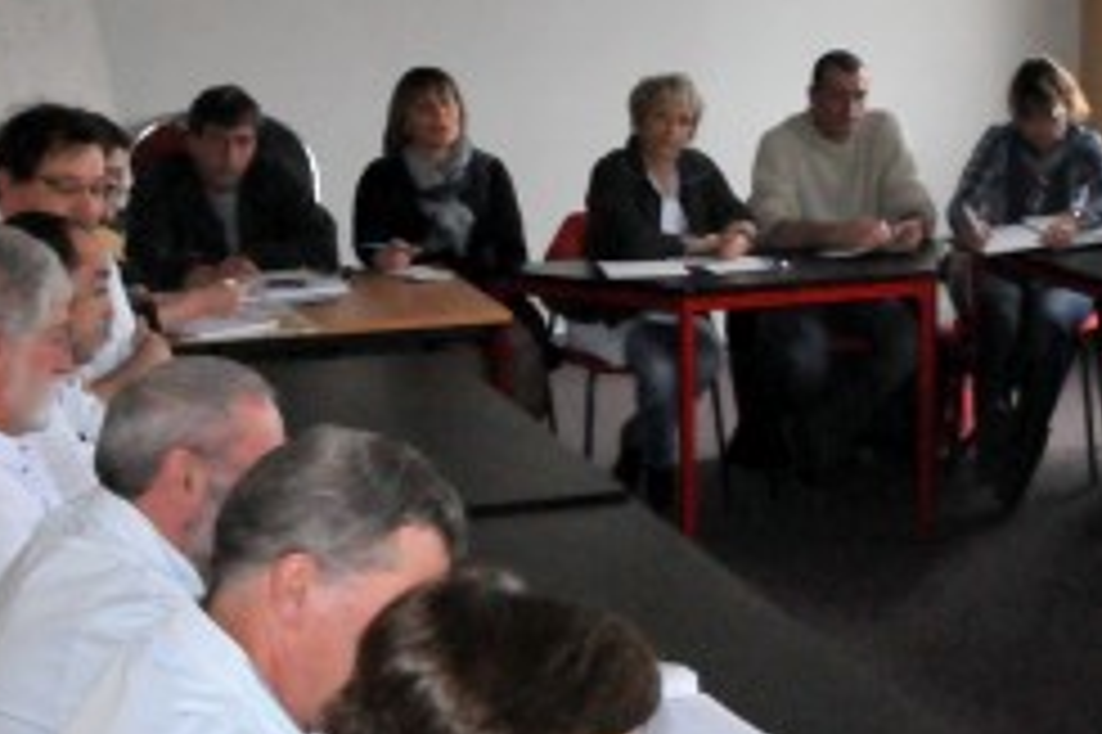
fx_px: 2355
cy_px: 214
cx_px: 1008
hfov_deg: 25.5
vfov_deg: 17.6
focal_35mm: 77
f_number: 10
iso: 3200
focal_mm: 18
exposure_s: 1/250
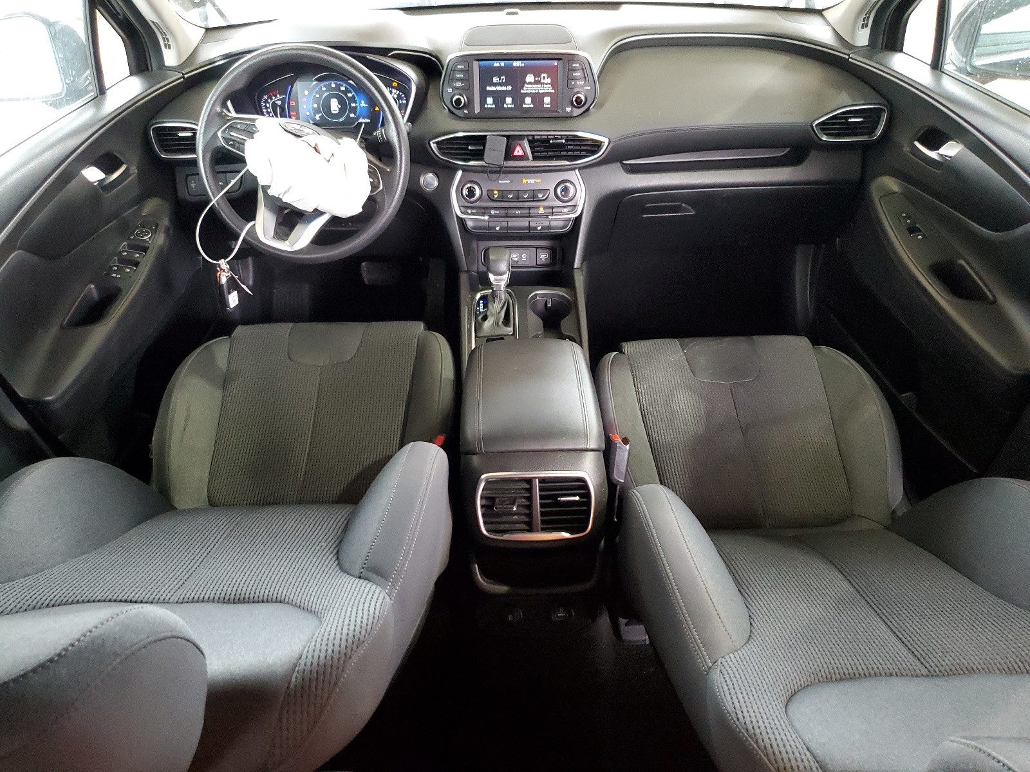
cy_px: 386
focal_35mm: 26
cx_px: 515
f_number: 1.5
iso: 383
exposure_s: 1/60.2
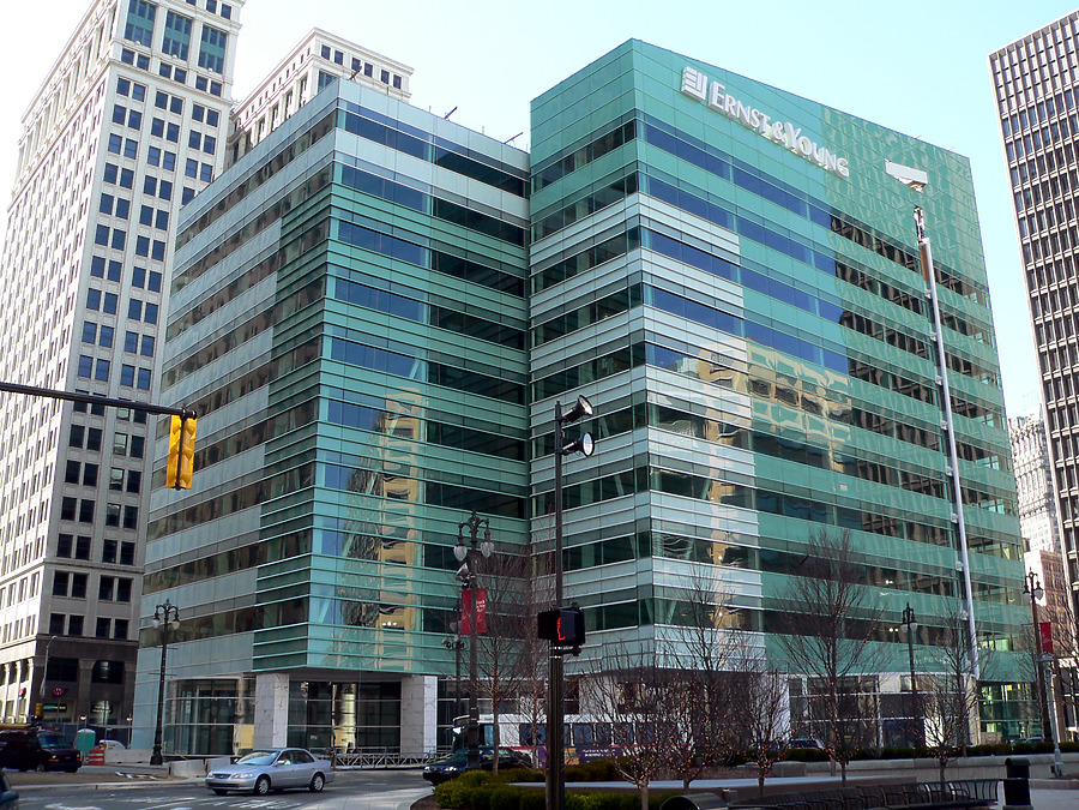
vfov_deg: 39.7
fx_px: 1122
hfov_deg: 51.4
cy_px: 405
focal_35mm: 36
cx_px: 540
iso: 80
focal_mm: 6
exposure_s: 1/160
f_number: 4
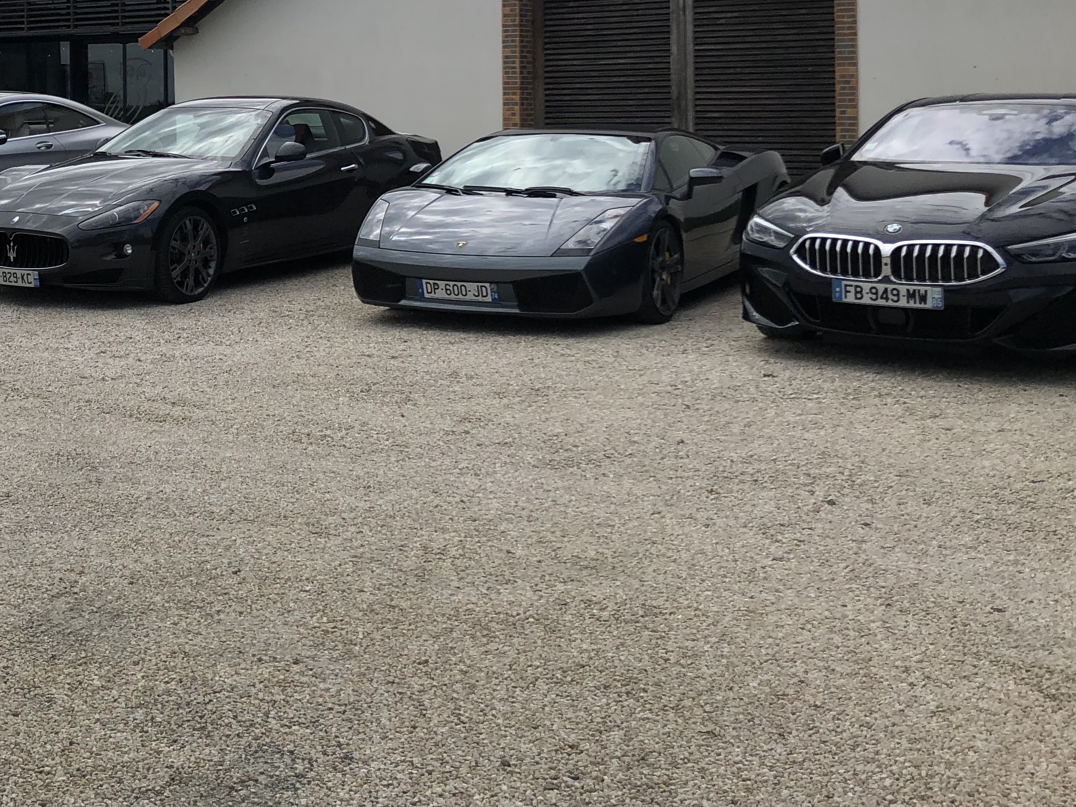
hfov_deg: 35.4
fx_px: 1616
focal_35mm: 52
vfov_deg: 27.1
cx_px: 192
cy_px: 91
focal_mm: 3.99
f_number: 1.8
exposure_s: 1/3690
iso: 25
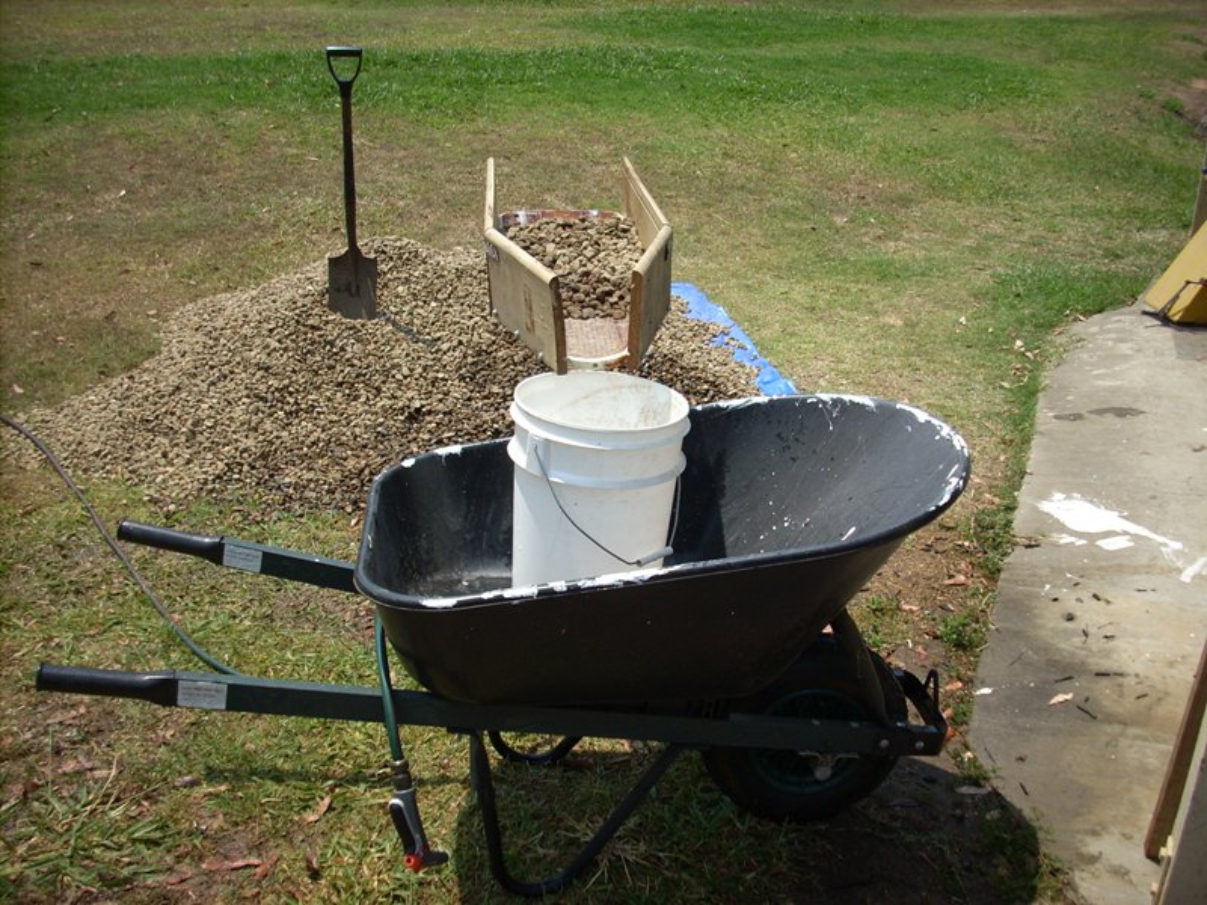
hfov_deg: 50.1
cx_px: 604
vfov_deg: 38.7
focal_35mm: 37
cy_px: 452
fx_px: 1290
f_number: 5.6
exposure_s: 1/239
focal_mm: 6.2
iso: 64
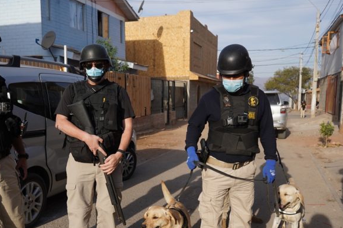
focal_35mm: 37
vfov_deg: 35.6
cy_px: 149
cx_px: 158
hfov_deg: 51.8
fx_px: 352
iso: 400
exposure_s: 1/1600
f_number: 6.3
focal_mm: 28
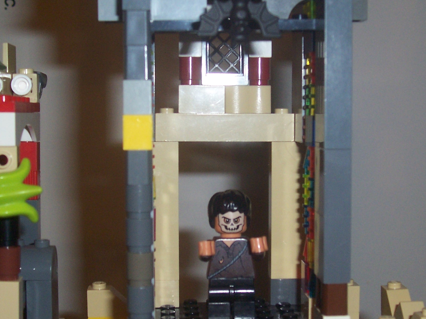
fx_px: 788
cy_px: 176
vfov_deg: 22.9
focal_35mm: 64
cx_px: 241
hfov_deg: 30.2
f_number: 3
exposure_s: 1/60
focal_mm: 7
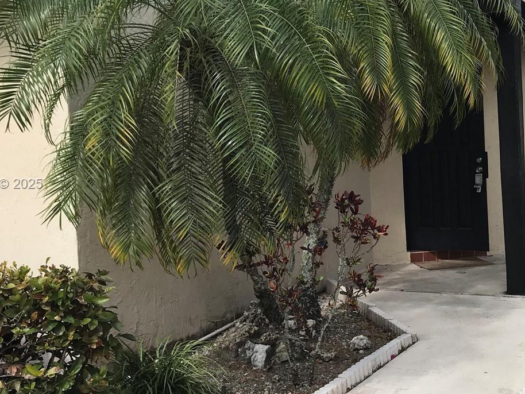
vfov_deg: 29.7
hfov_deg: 38.7
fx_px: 743
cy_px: 184
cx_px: 323
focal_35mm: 49
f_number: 1.8
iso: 20
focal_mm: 3.99
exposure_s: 1/1198
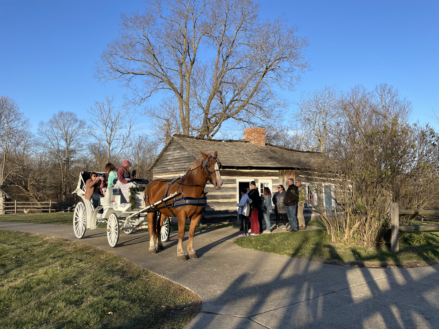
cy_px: 164
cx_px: 220
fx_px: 330
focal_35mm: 26
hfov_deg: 67.3
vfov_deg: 53.1
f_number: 1.6
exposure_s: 1/2506
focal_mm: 4.2
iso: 50
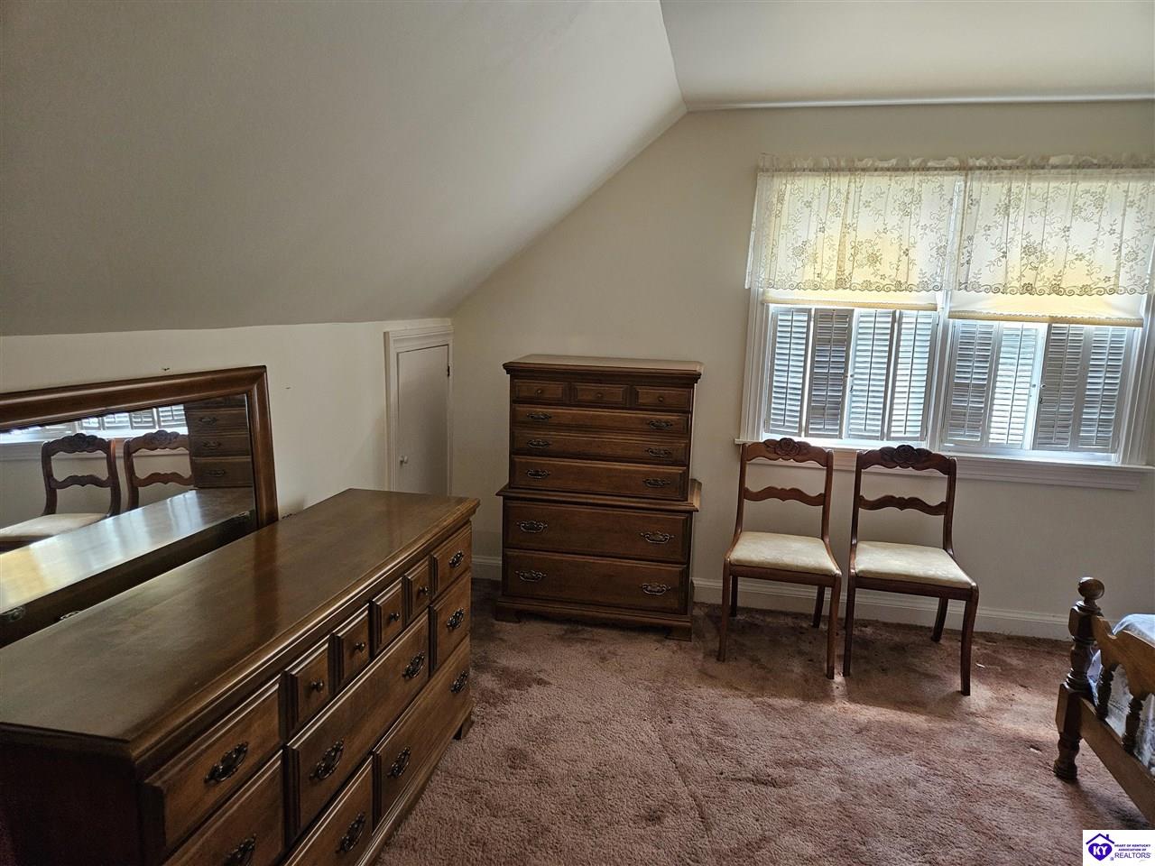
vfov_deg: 58.9
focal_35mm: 23
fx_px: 767
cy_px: 433
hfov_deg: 73.9
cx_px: 578
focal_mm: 5.4
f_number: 1.8
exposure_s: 1/120
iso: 640
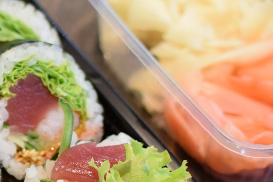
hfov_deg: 13.8
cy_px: 166
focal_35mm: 144
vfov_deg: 9.5
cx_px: -53
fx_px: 1095
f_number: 2.8
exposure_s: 1/60
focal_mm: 35
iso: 800
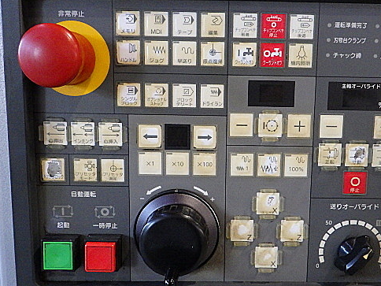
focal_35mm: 37
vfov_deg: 38.7
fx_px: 407
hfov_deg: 49.8
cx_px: 231
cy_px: 135
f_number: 3.5
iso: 1000
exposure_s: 1/45
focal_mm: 5
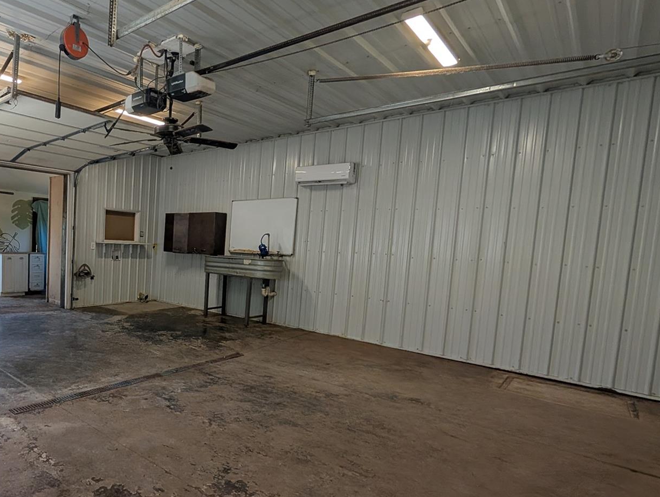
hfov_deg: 72.2
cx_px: 120
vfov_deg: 66.0
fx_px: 382
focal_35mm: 20
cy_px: 272
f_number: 1.7
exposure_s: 1/120
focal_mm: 2.02
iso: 87
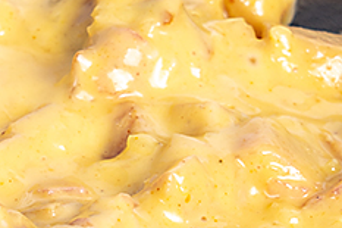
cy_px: 160
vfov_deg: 2.5
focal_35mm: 541
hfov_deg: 3.8
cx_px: 38
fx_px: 5136
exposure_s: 1/160
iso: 100
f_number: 9
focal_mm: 105
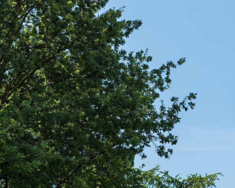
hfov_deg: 15.7
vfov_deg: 13.0
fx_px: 822
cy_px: 50
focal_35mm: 118
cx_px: 277
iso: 100
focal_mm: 35
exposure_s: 1/250
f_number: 8
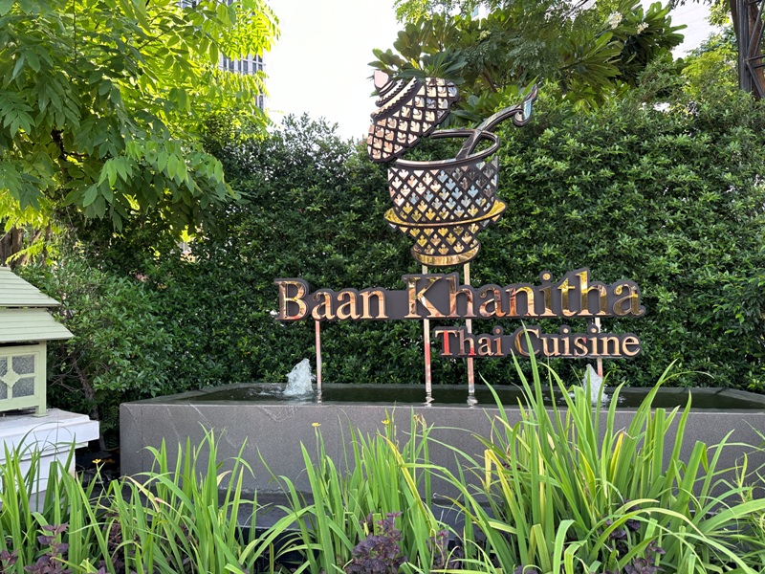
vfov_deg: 56.8
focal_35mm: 24
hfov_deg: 71.6
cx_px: 382
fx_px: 530
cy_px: 287
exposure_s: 1/177
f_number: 1.78
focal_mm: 6.86
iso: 80
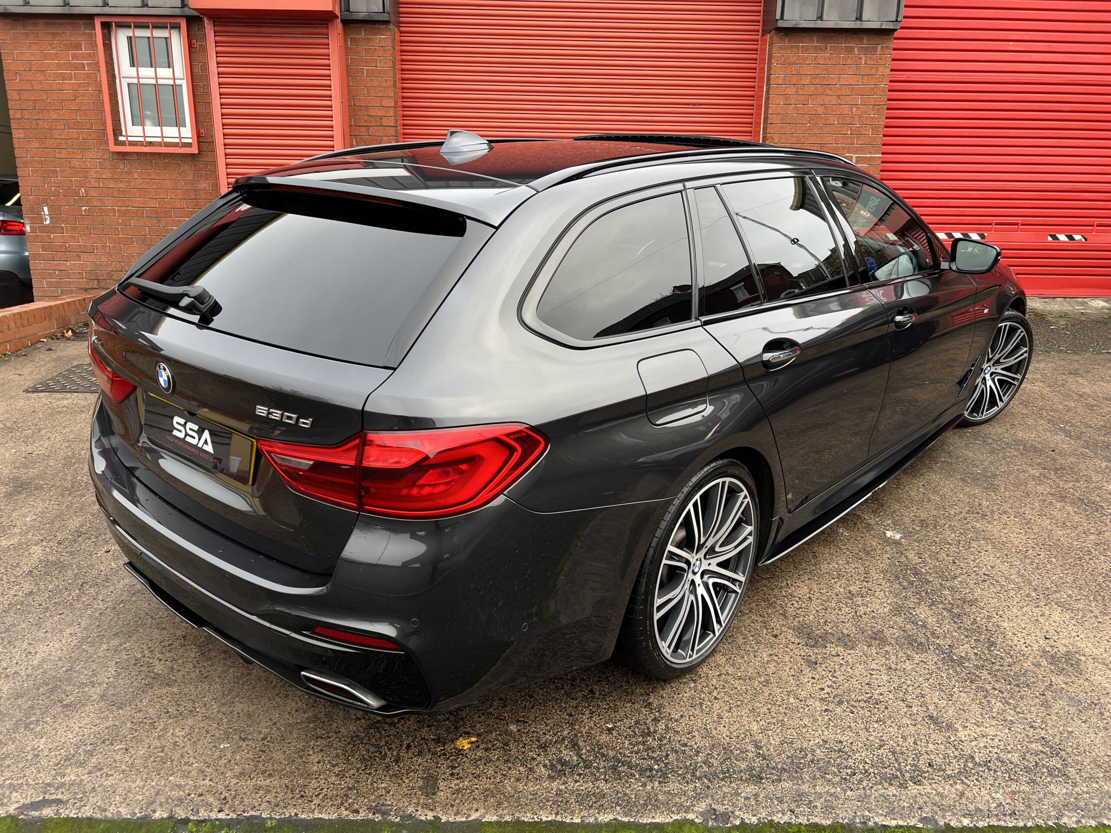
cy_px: 416
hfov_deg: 67.3
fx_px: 834
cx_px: 556
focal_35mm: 26
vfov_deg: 53.1
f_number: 1.5
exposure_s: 1/216
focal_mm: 5.7
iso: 40
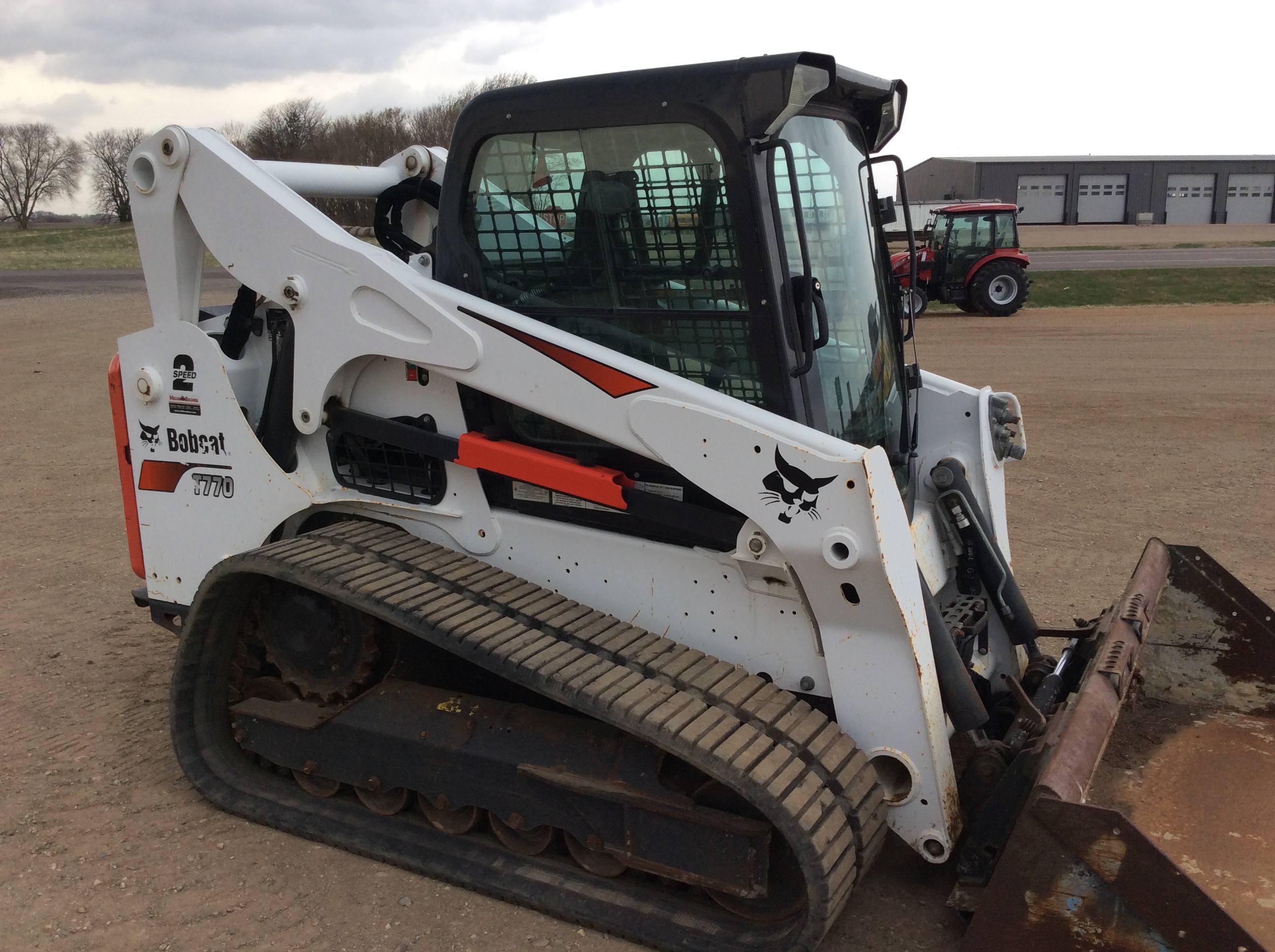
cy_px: 476
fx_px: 1177
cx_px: 638
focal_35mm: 32
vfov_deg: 44.1
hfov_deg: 56.9
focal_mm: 3.3
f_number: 2.4
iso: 32
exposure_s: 1/473
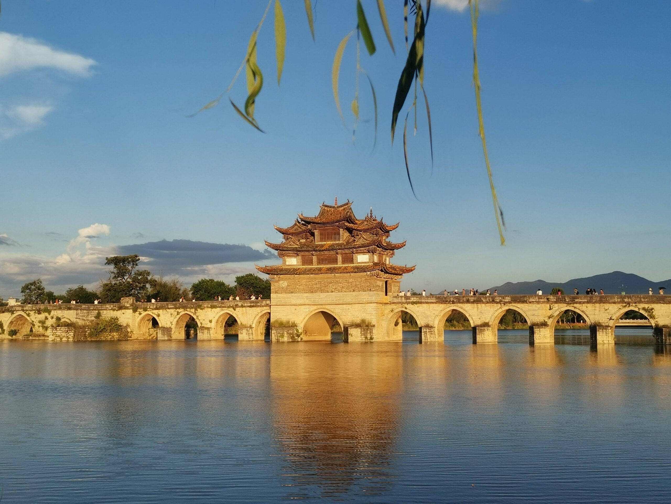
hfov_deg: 43.9
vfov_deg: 33.6
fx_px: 834
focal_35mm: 43
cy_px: 252
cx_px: 336
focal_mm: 4.75
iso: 50
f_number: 1.8
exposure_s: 1/2500
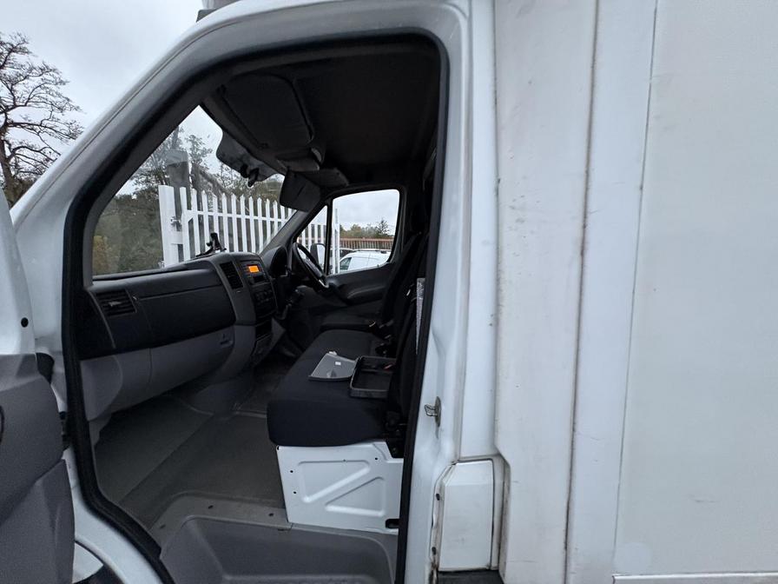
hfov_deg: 102.1
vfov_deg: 85.7
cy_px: 292
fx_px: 315
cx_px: 389
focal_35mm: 14
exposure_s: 1/60
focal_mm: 2.22
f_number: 2.2
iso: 400
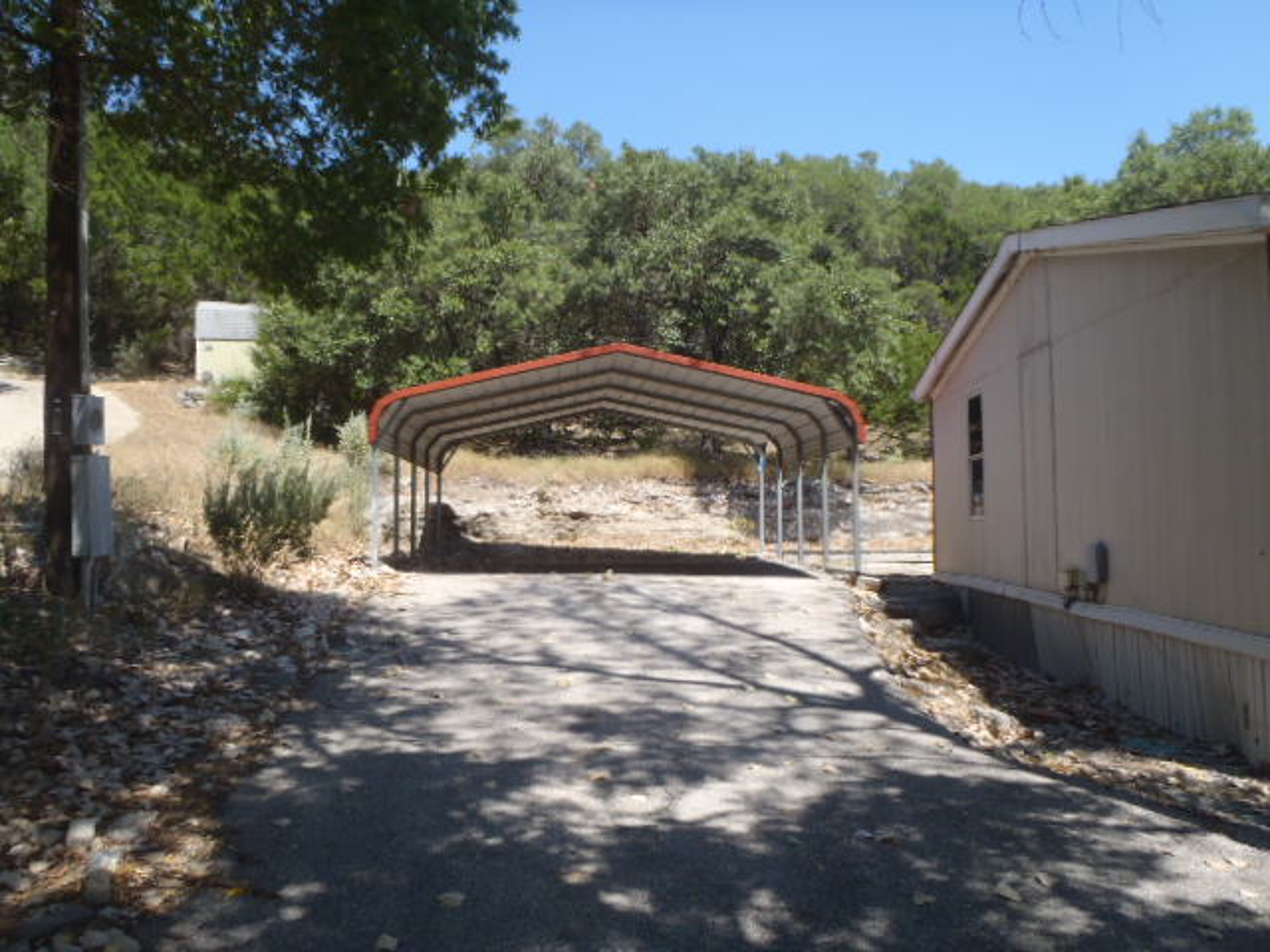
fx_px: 1027
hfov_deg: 63.4
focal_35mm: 28
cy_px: 476
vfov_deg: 49.7
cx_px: 635
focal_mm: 5
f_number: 3.9
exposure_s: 1/320
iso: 80
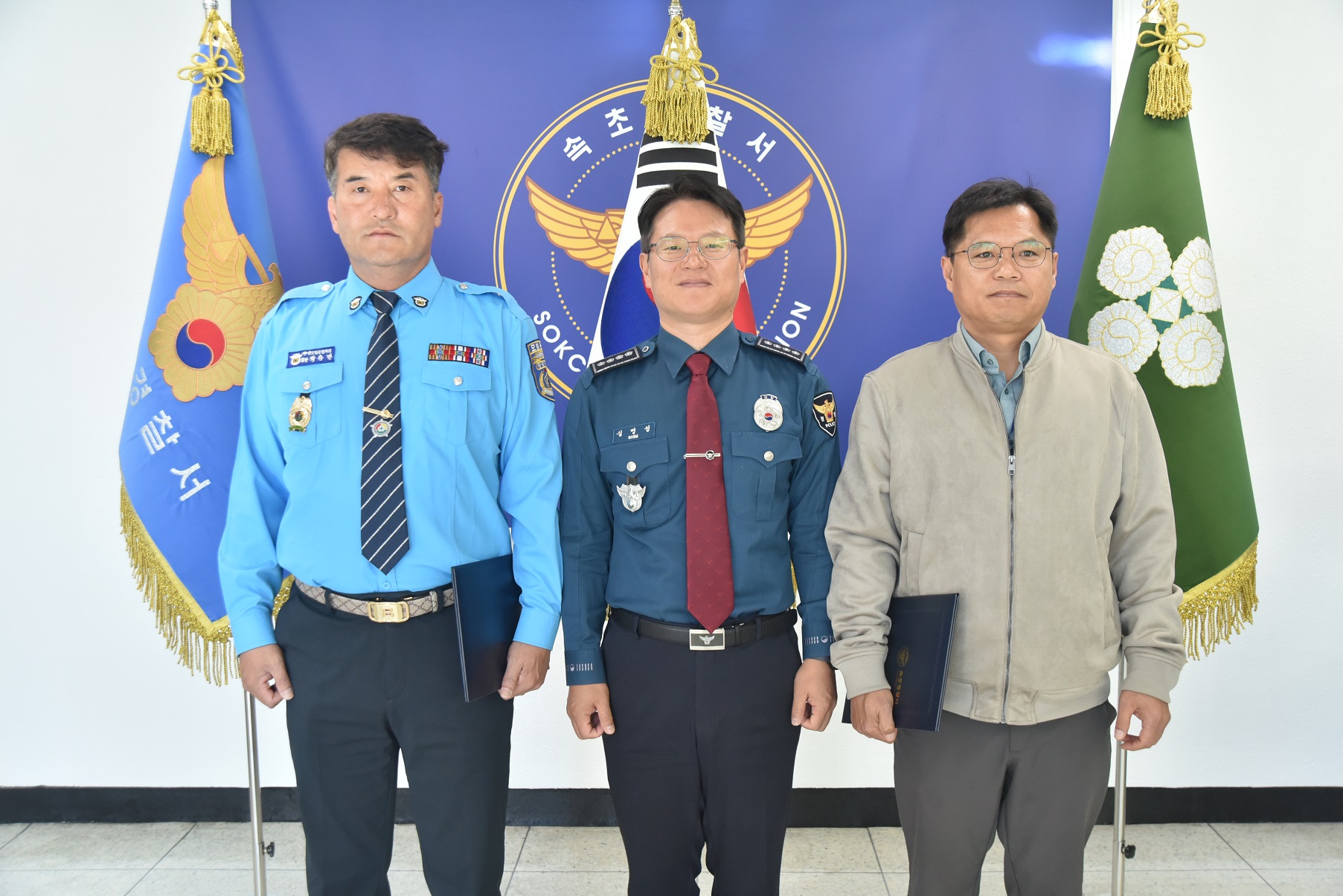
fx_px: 1306
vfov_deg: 37.9
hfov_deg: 54.4
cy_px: 448
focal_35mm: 35
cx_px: 672
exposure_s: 1/160
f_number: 5.6
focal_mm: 35
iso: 2000
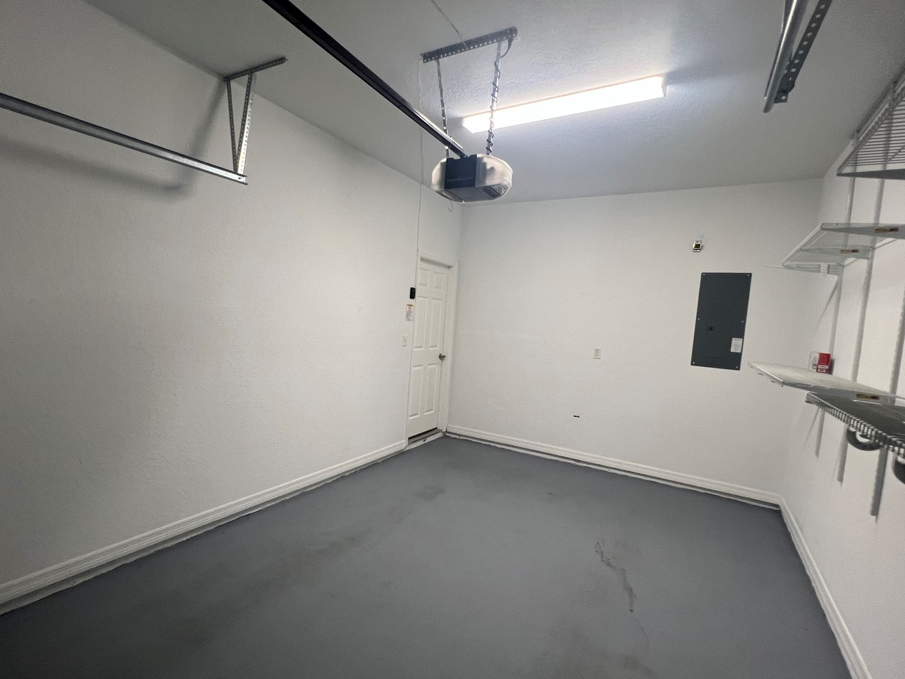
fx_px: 418
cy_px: 346
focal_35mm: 16
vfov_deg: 78.1
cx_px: 427
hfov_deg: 94.4
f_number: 1.8
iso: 125
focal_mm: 1.57
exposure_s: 1/60
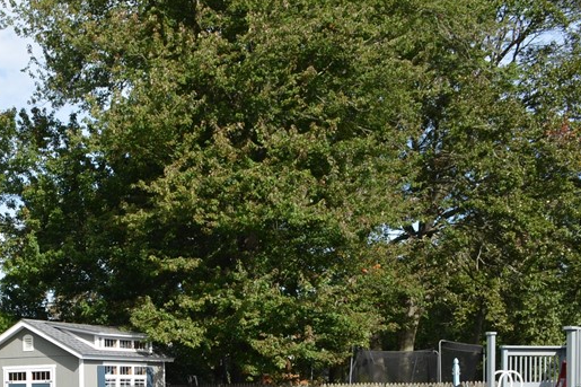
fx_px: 920
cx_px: 56
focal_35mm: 57
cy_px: 402
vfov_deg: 22.7
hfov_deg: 33.2
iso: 160
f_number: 8
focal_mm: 18
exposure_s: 1/250
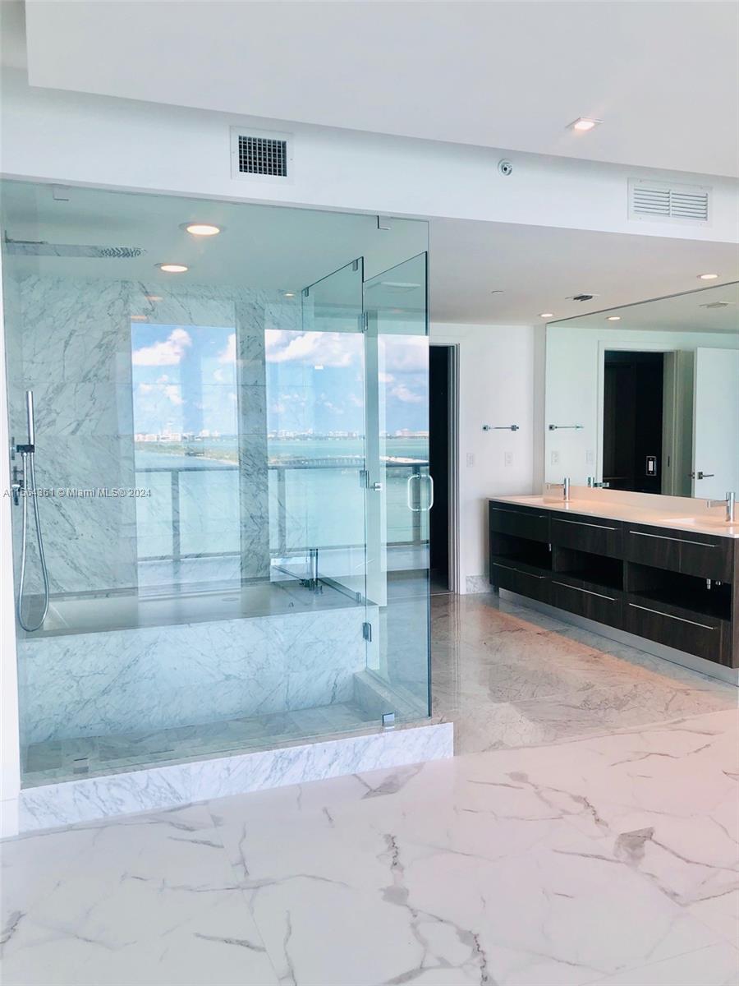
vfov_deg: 63.4
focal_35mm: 28
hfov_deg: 49.7
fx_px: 797
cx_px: 370
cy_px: 493
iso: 25
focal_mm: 4
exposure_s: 1/120
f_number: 1.8
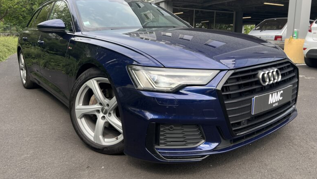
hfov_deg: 66.0
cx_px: 160
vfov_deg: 40.0
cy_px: 68
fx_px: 244
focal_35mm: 29
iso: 50
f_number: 1.5
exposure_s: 1/853
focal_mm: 5.7
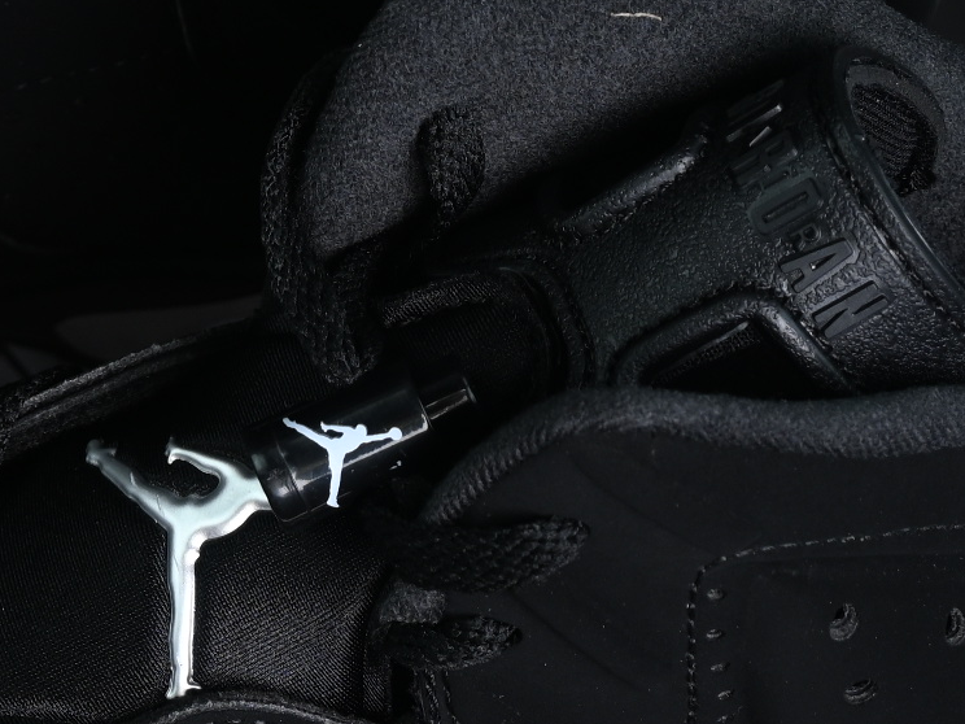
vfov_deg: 5.5
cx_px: -27
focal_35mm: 270
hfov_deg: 7.3
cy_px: 401
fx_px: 7527
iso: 160
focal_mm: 50
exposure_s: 1/25
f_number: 6.3
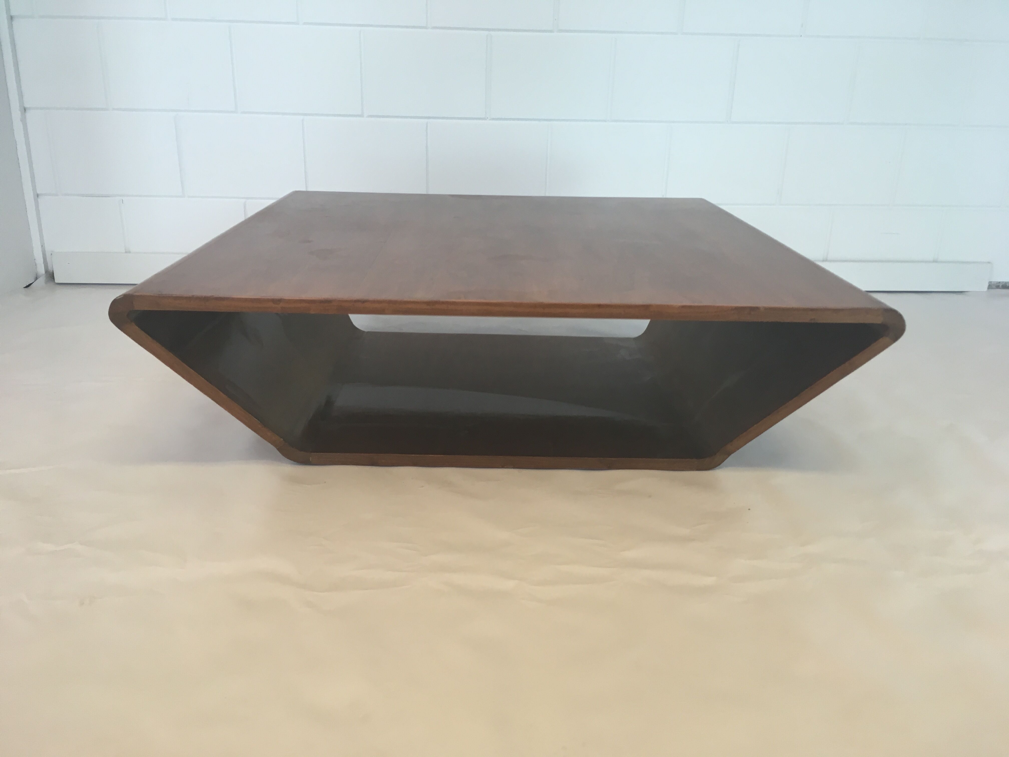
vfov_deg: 48.2
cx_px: 504
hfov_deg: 61.7
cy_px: 378
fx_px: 845
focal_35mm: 29
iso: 32
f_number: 2.2
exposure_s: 1/33
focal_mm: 4.15
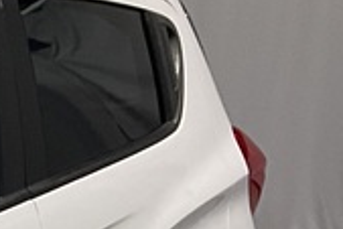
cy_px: 490
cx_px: -550
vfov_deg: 7.6
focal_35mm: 171
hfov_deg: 10.1
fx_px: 1631
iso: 64
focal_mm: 3
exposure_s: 1/120
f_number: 1.8
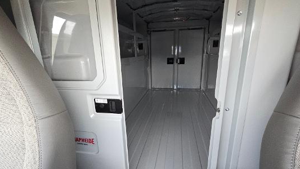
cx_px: 147
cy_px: 97
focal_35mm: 17
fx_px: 135
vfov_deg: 63.6
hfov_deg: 95.9
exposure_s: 1/60
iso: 100
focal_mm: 2.2
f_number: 2.2
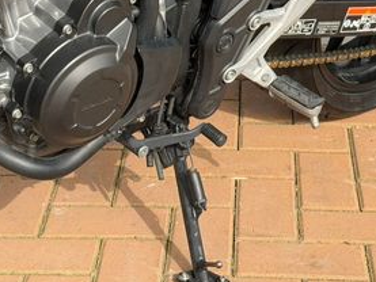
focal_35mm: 111
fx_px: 1206
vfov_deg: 13.2
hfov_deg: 17.7
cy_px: -7
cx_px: 212
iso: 80
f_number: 1.78
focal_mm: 6.76
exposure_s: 1/1715
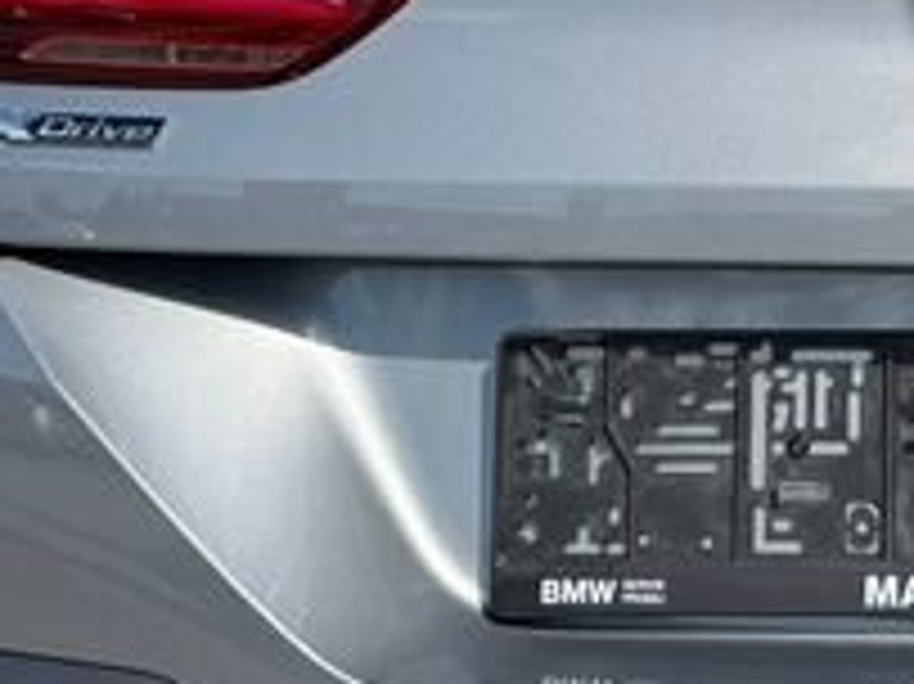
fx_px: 3193
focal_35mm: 121
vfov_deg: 12.0
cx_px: 928
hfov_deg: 16.0
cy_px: -153
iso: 80
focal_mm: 6.76
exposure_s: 1/3413
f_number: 1.78
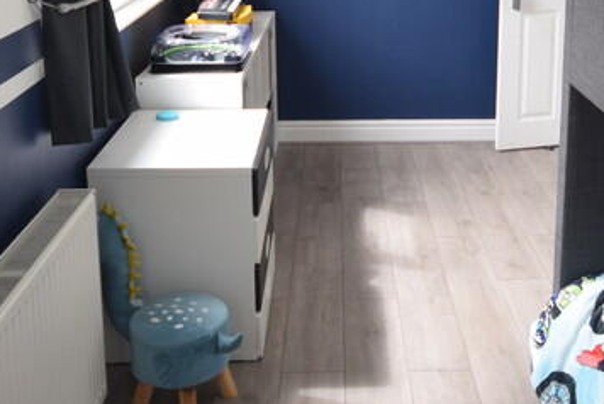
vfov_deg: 27.3
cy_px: 28
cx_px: 346
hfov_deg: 41.4
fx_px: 797
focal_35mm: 47
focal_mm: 11
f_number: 5
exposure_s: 1/100
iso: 400
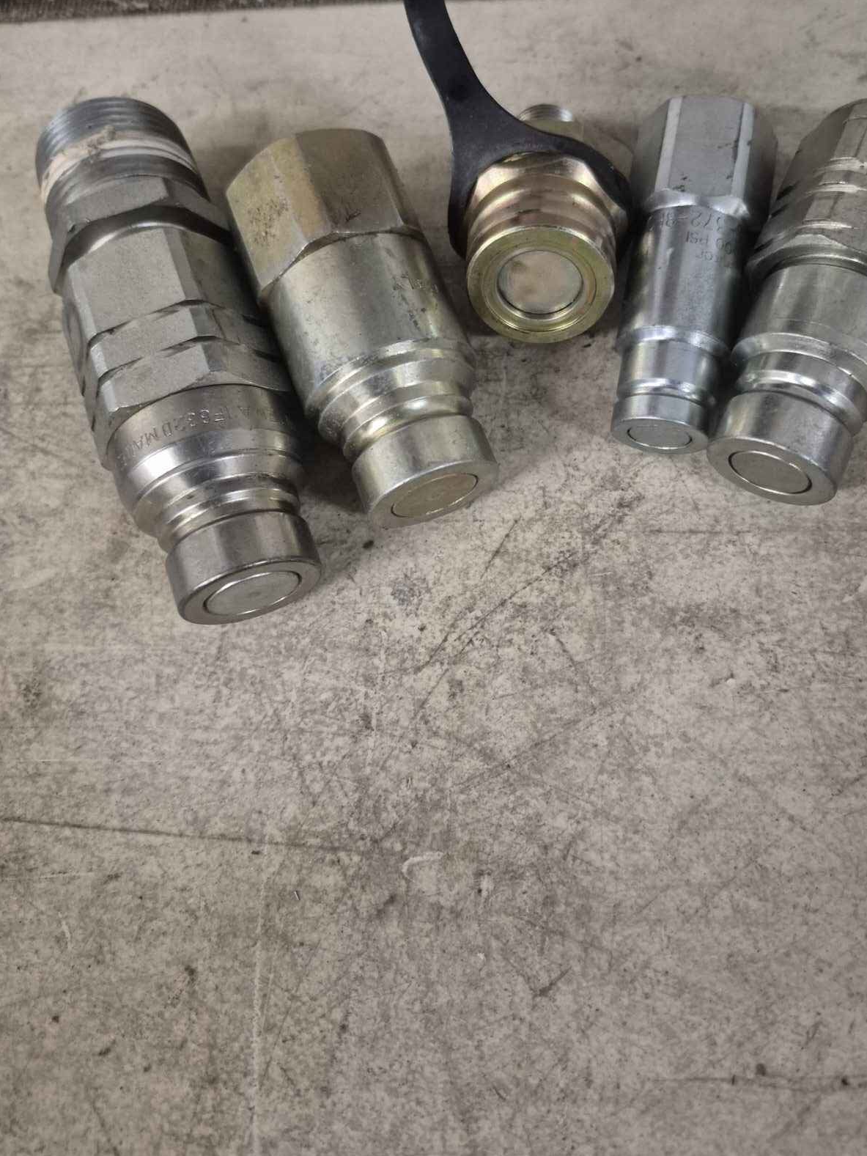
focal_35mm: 28
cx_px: 490
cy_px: 513
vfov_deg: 63.3
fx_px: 935
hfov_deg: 49.6
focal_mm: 5.4
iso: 1250
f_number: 1.8
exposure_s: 1/60
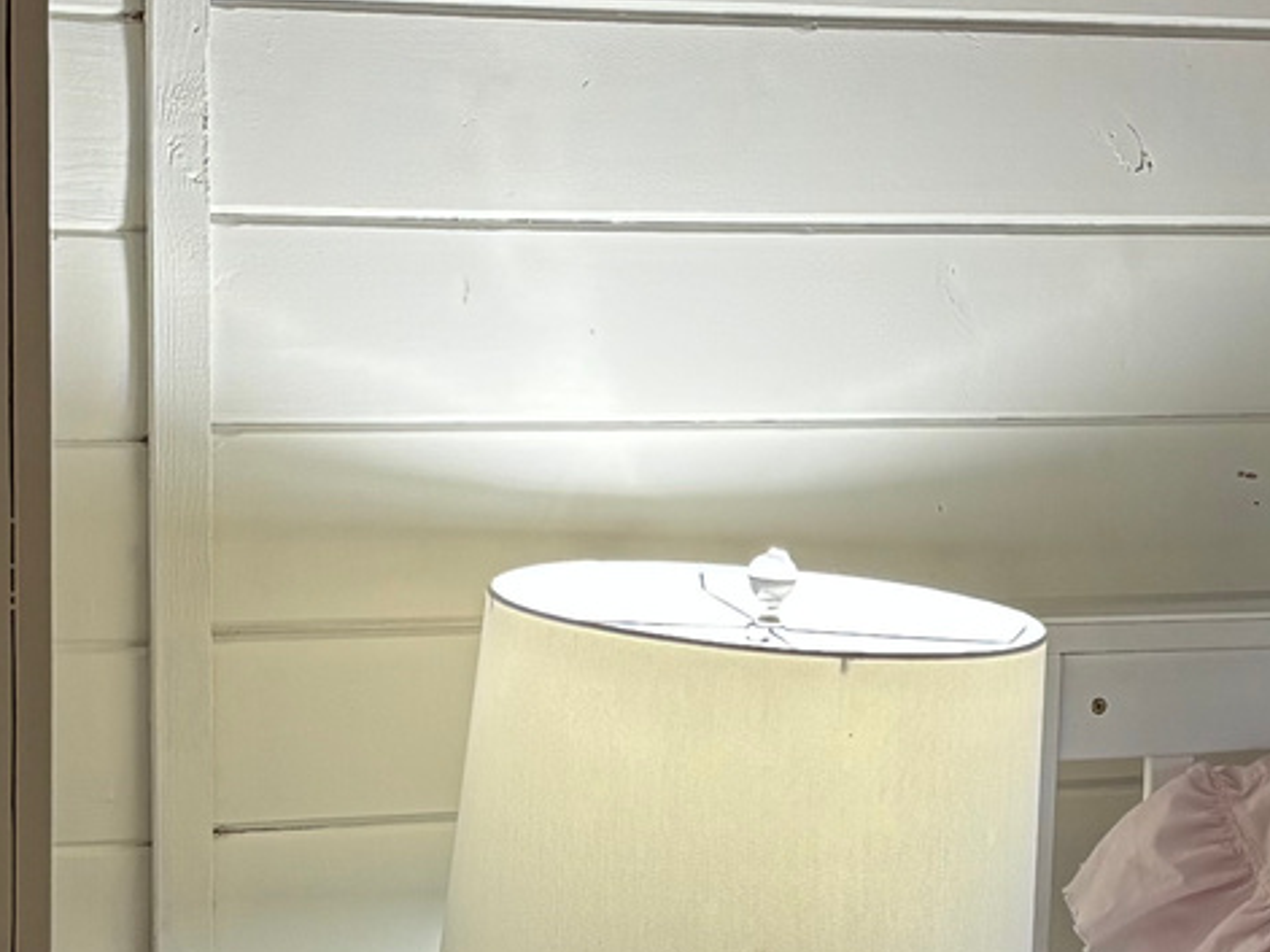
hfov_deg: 17.4
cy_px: 882
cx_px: 760
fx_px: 4145
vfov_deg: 13.0
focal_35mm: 113
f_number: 1.6
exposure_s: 1/120
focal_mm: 5.96
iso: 100
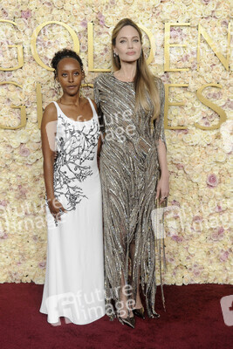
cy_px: 174
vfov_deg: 35.6
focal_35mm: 56
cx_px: 116
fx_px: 543
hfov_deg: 24.2
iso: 1000
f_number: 13
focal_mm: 56
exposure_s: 1/250
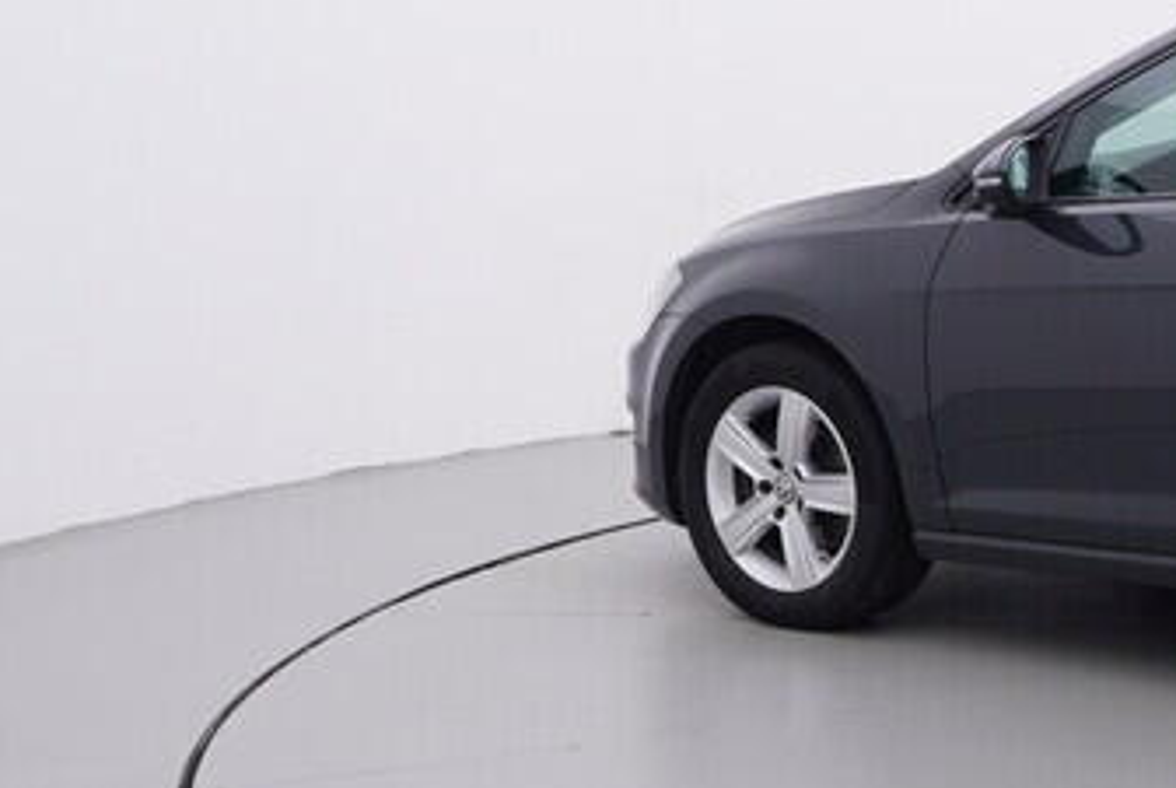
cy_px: 413
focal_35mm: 69
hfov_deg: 25.9
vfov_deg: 19.9
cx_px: 1449
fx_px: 2241
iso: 200
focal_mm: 15
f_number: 5
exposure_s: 1/80
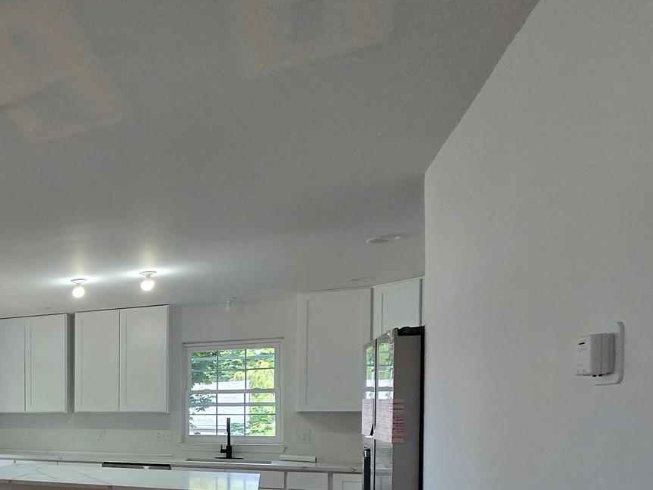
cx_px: -110
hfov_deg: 41.9
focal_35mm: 31
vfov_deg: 42.2
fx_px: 585
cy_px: 429
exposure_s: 1/60
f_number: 2.2
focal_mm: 1.7
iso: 80
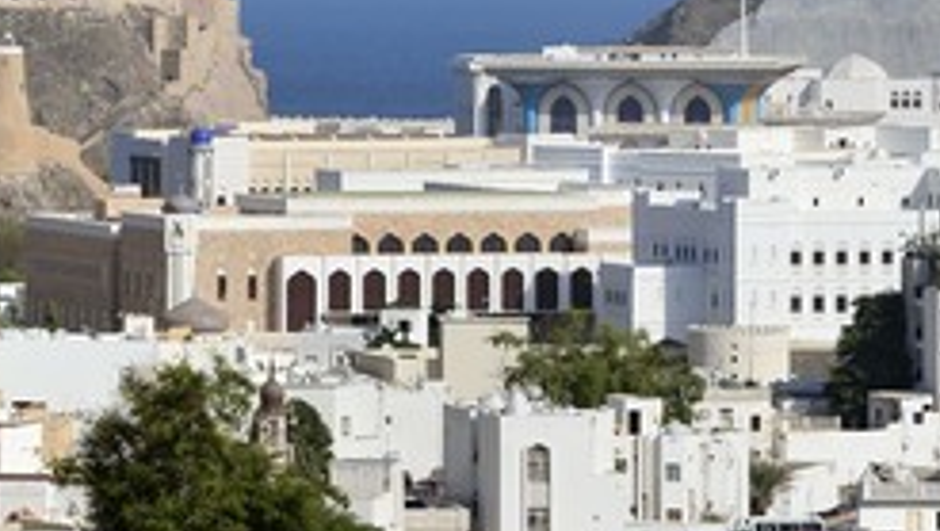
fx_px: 7585
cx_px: 193
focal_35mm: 304
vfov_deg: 4.0
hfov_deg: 7.1
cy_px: 191
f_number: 7.1
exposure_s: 1/1600
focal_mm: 170
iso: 200
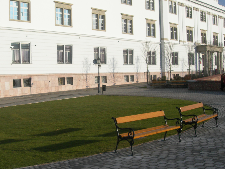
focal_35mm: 54
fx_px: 351
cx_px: 80
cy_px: 88
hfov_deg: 35.3
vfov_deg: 27.0
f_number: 4.8
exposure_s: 1/463
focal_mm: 7.8
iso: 50
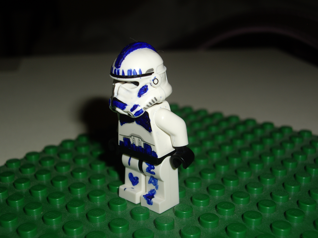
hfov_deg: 34.9
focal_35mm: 55
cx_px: 159
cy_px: 119
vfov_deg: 26.6
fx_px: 505
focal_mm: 11.5
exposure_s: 1/60
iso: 50
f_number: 6.8
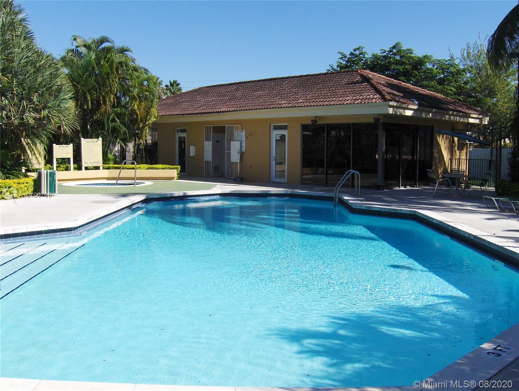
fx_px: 525
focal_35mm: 35
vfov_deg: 40.8
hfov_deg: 52.6
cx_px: 260
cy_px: 196
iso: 100
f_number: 5.5
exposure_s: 1/794
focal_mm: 7.5
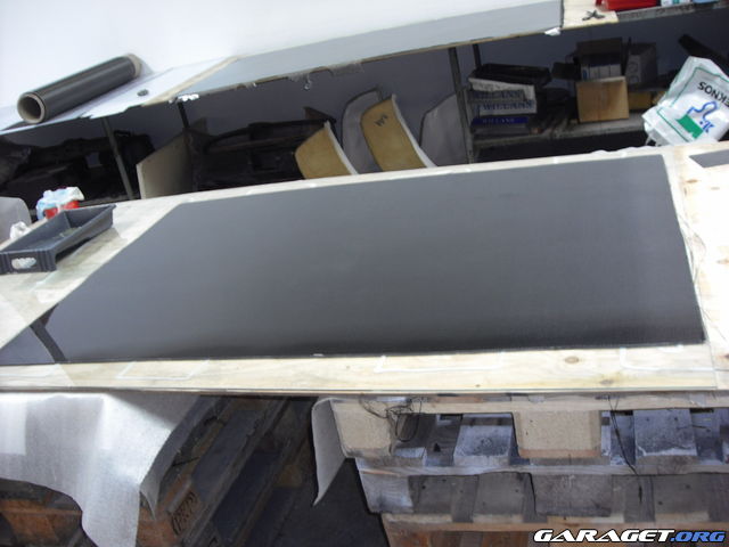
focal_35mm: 37
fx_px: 779
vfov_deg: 38.7
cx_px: 364
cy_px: 274
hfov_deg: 50.1
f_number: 2.7
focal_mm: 6.2
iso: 100
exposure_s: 1/10
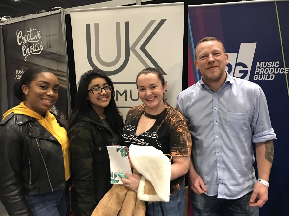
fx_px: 234
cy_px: 108
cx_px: 144
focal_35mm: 28
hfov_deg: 63.4
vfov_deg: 49.7
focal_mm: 3.99
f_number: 1.8
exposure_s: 1/14
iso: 100
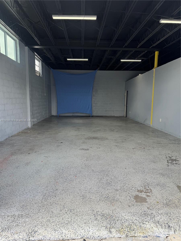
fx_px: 167
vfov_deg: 71.6
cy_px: 120
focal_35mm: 24
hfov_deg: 56.8
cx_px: 90
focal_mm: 6.76
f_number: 1.78
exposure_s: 1/567
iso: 80
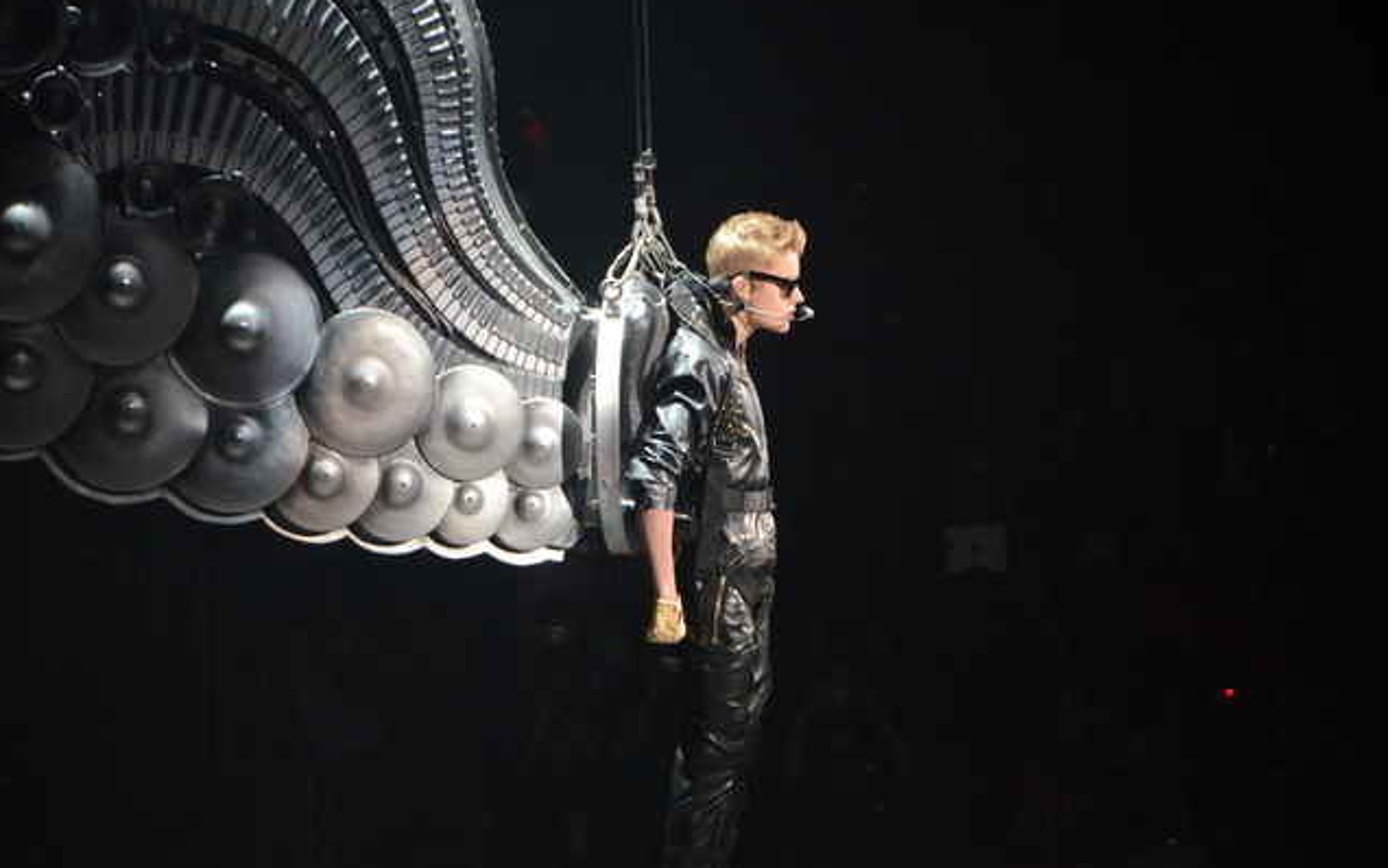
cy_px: 454
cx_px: 692
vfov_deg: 4.3
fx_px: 11617
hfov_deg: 6.8
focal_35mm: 307
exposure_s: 1/200
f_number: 5.6
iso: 3200
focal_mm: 200
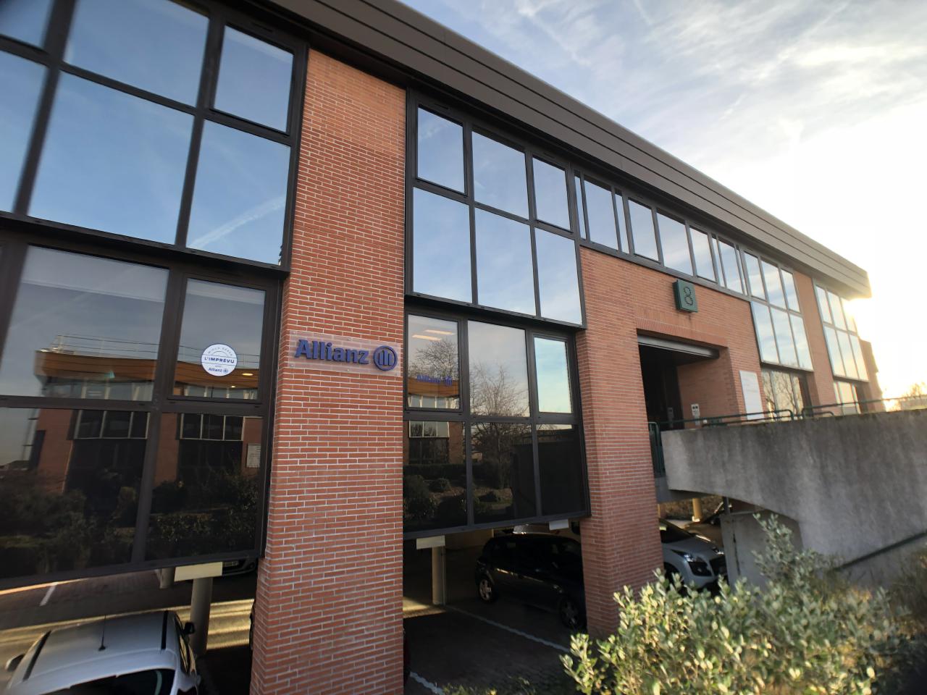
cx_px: 464
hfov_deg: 63.4
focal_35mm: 28
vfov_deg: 49.7
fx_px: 750
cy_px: 348
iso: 20
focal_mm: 3.99
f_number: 1.8
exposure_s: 1/204
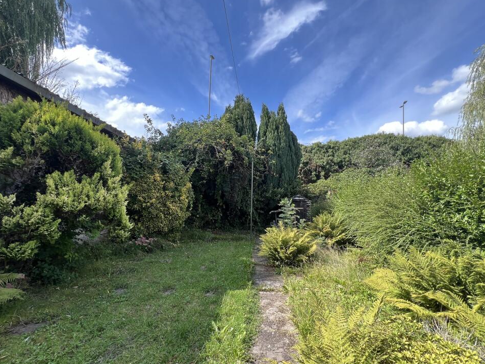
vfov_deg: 85.6
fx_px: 196
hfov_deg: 102.0
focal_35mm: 14
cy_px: 190
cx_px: 249
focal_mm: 1.57
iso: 32
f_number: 1.8
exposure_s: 1/304
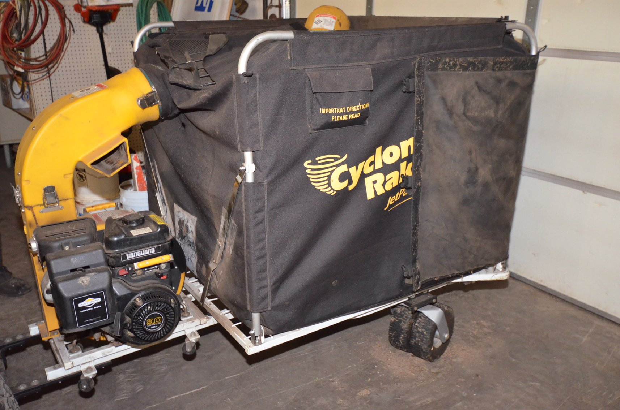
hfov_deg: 57.3
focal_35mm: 33
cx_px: 310
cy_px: 205
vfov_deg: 39.8
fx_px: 567
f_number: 4.5
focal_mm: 22
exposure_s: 1/60
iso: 3200
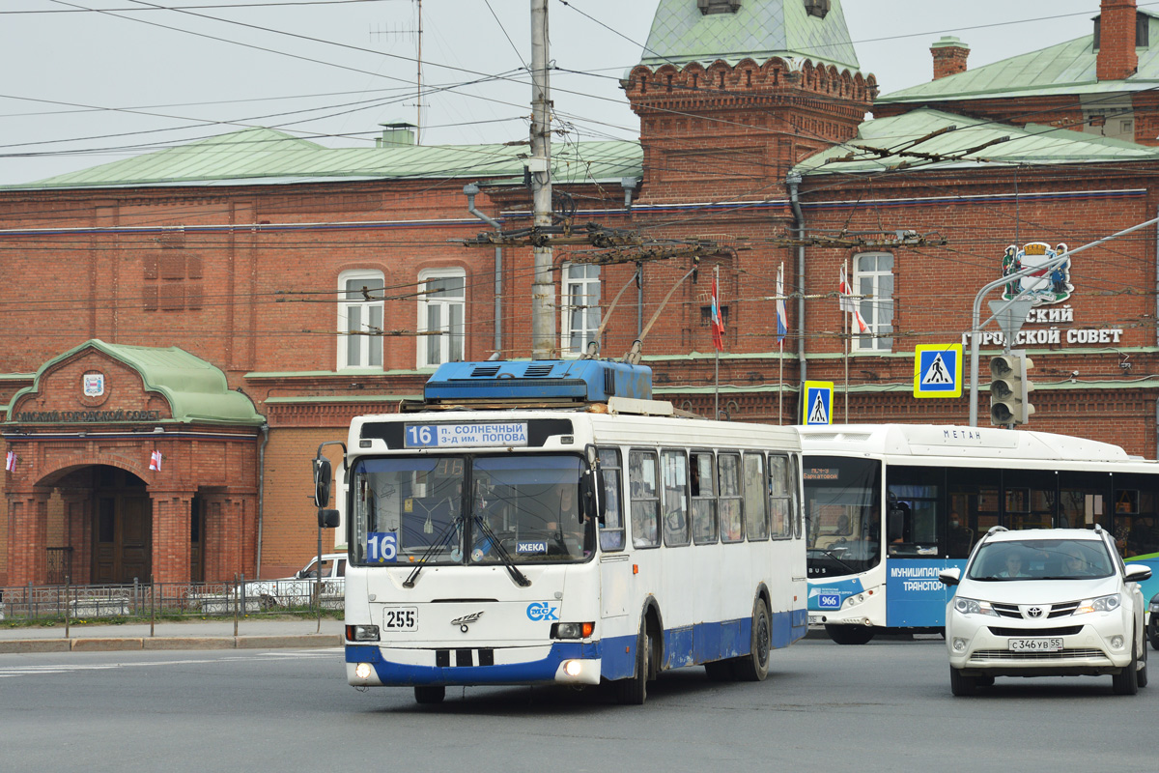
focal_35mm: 128
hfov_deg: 16.1
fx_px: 4104
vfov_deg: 10.8
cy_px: 386
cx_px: 580
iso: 100
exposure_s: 1/320
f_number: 8
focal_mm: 85
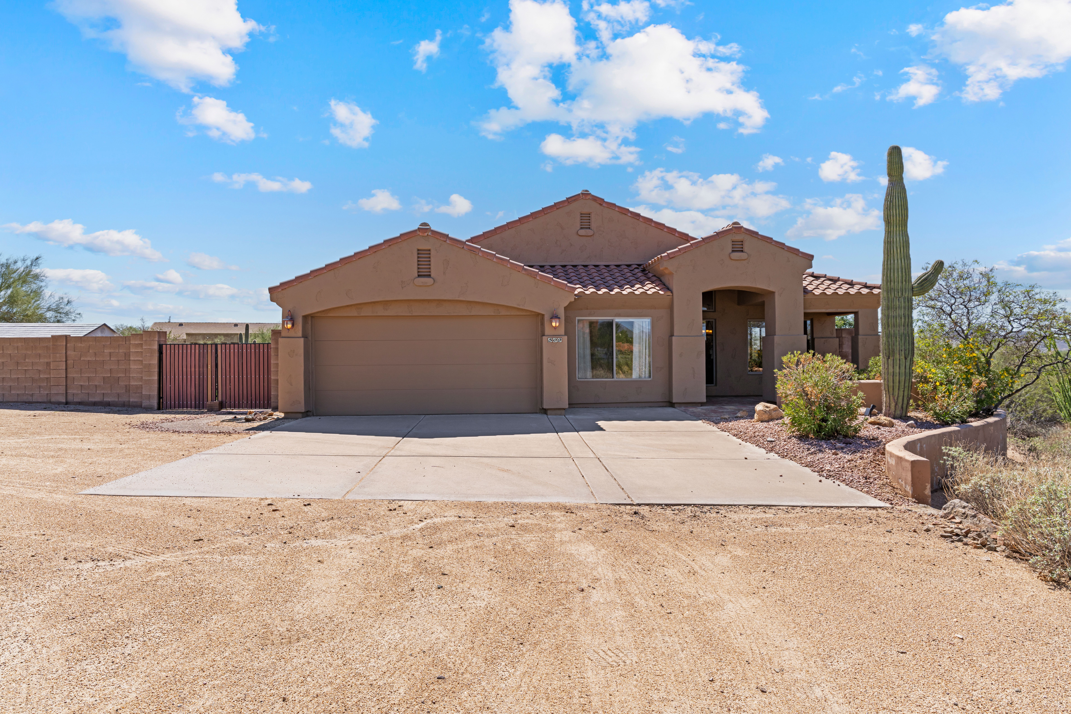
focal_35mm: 22
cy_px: 357
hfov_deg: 78.6
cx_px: 536
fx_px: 654
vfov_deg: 57.2
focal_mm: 22
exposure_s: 1/250
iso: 200
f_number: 8
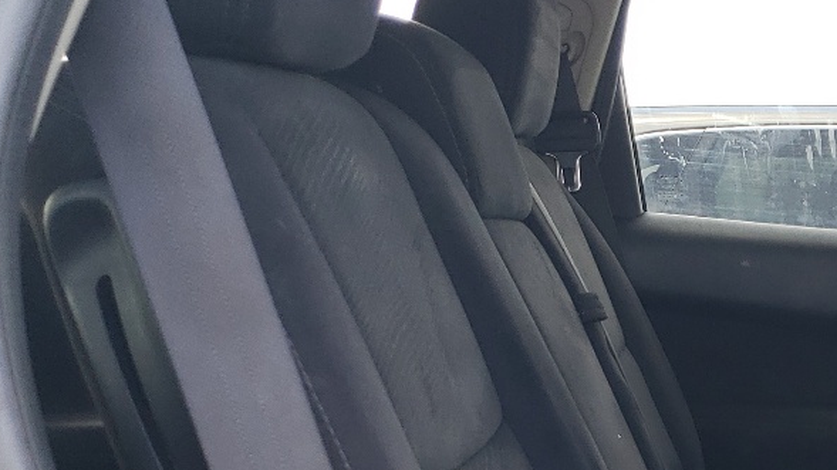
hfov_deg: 24.8
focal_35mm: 77
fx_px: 1709
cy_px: 548
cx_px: 1010
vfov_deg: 15.2
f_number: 1.5
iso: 50
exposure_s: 1/111
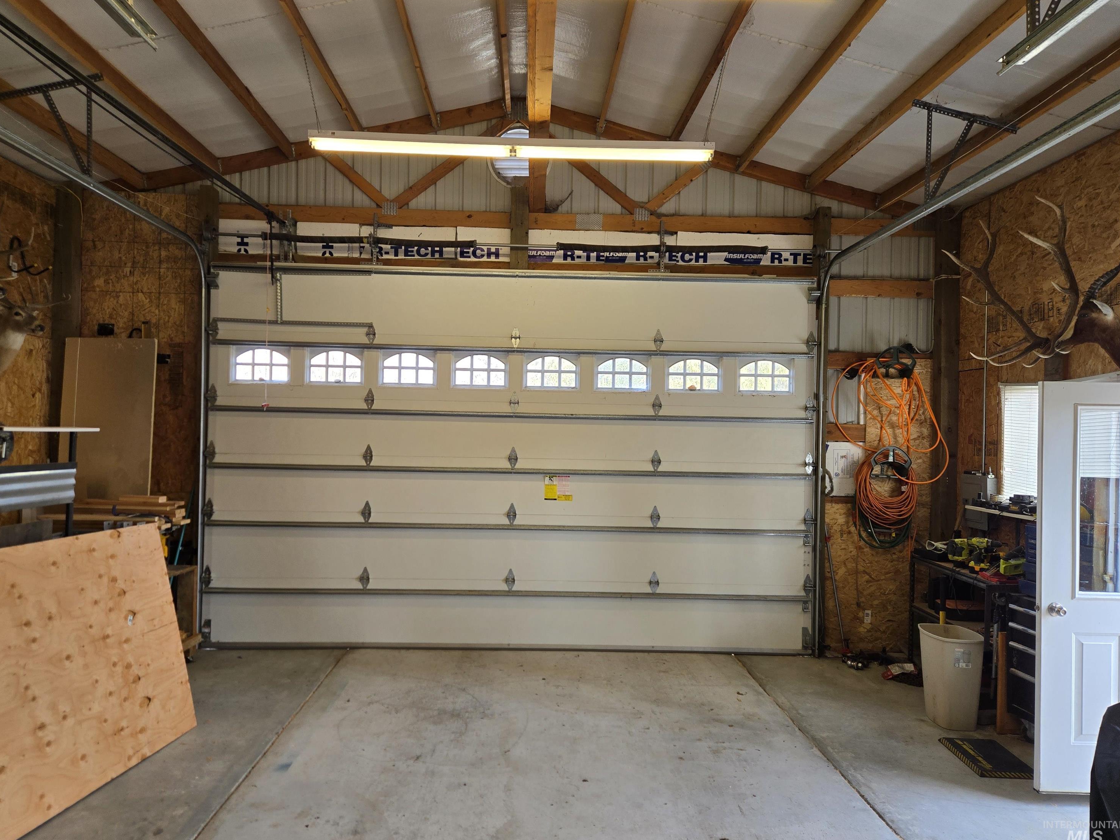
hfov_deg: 71.6
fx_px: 777
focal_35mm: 24
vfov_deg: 56.8
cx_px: 547
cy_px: 426
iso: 80
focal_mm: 5.4
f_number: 1.8
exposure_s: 1/67
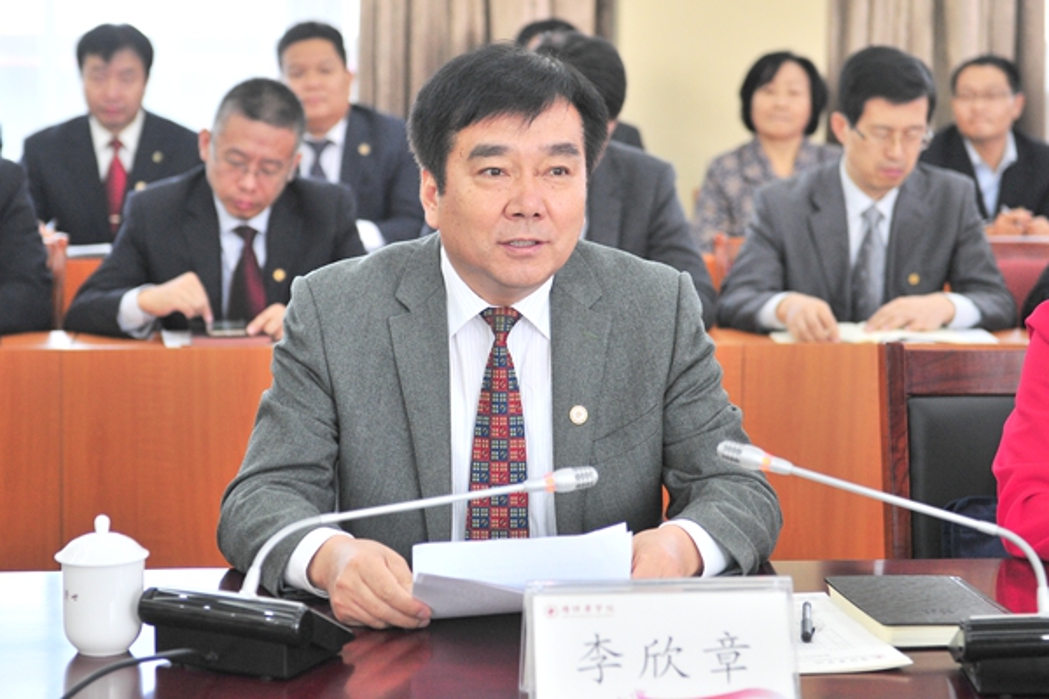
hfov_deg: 33.4
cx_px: 524
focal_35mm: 60
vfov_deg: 22.6
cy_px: 350
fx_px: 1748
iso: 800
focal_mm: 60
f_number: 3.2
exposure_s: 1/160
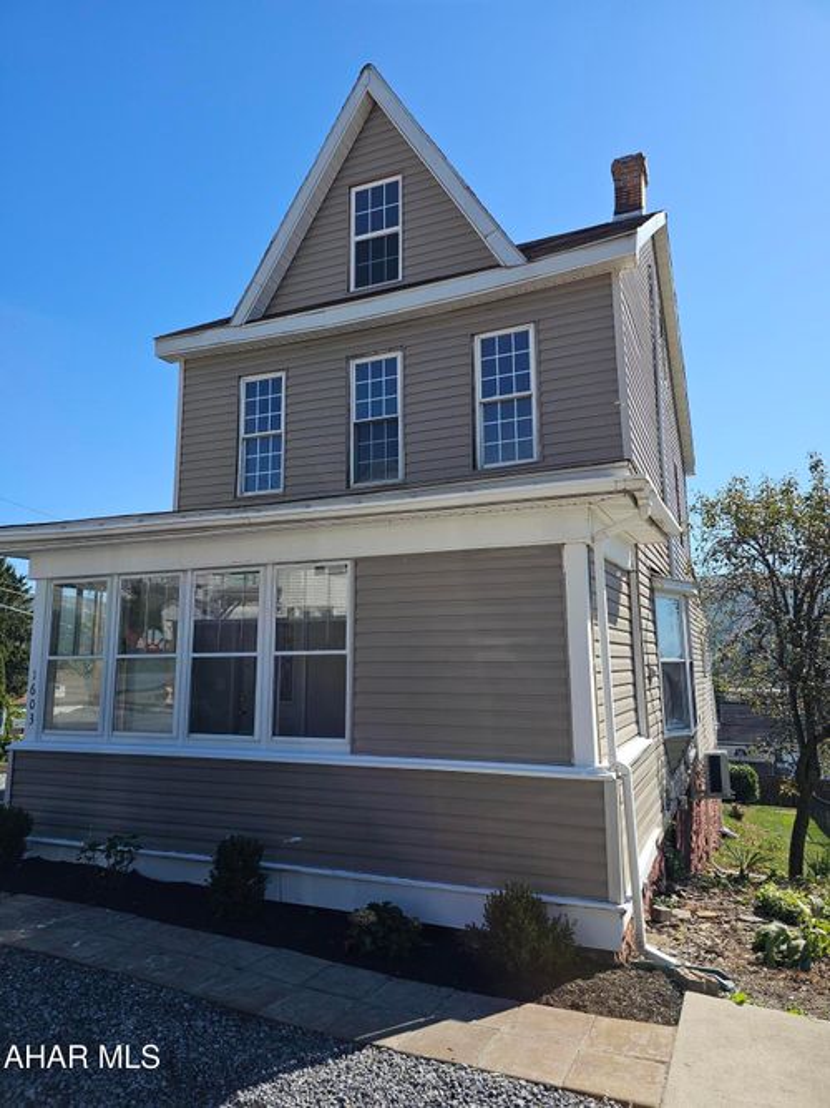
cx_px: 415
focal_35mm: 23
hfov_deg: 58.9
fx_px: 736
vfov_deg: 73.9
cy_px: 554
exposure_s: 1/1081
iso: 20
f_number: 1.7
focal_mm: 6.3
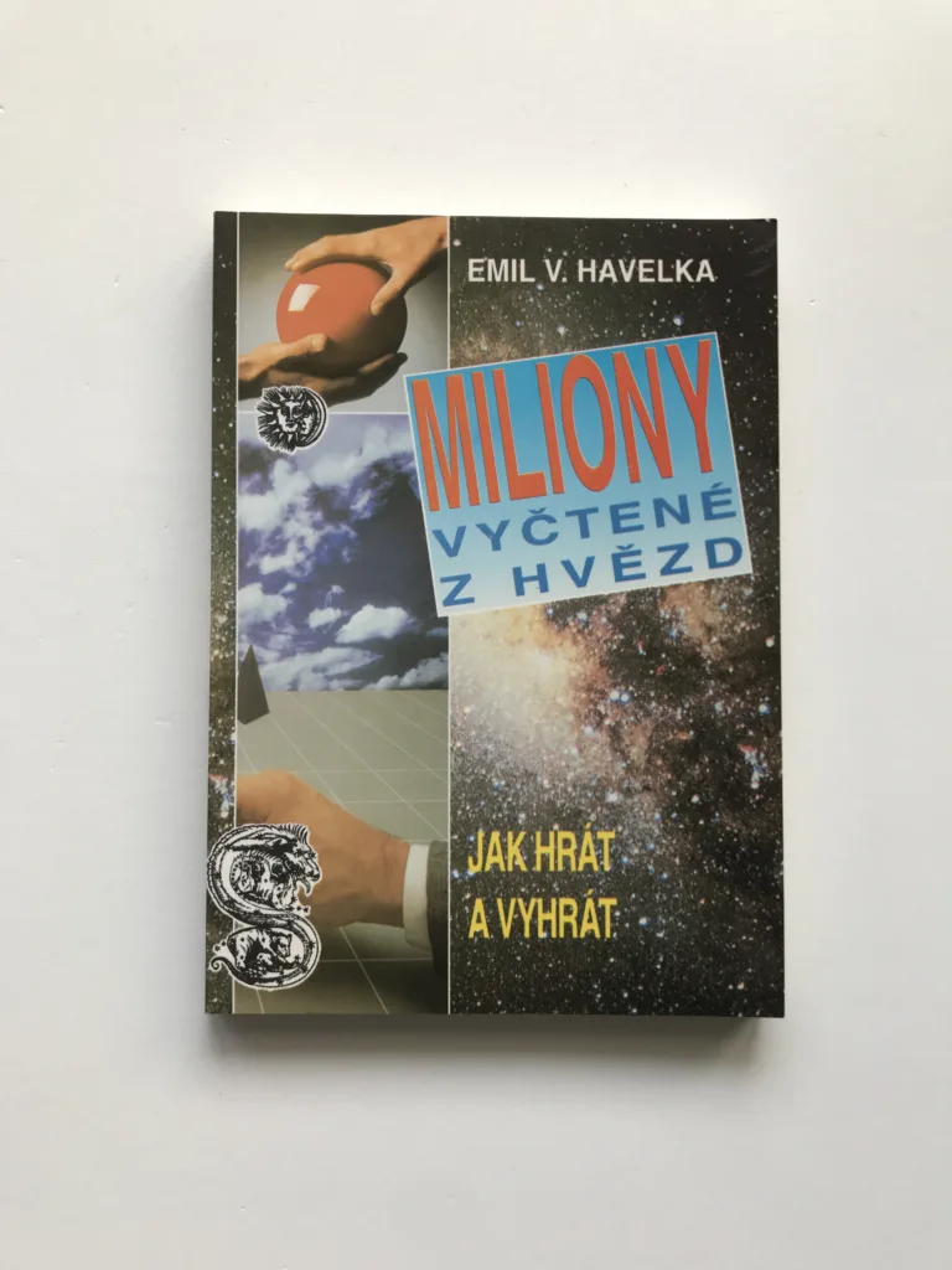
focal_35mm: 28
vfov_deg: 63.4
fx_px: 1027
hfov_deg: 49.7
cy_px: 635
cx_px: 476
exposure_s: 1/100
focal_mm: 3.99
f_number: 1.8
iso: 40
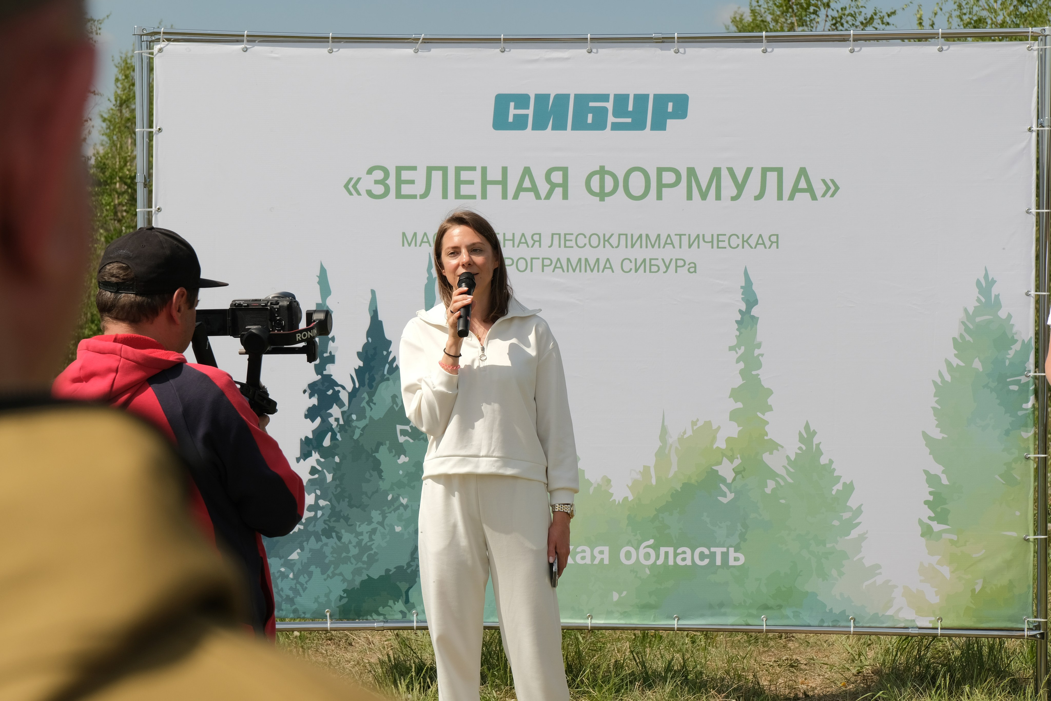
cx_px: 526
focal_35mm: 105
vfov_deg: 13.0
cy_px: 350
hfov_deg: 19.5
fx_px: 3065
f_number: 9
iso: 160
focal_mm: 70
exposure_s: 1/320
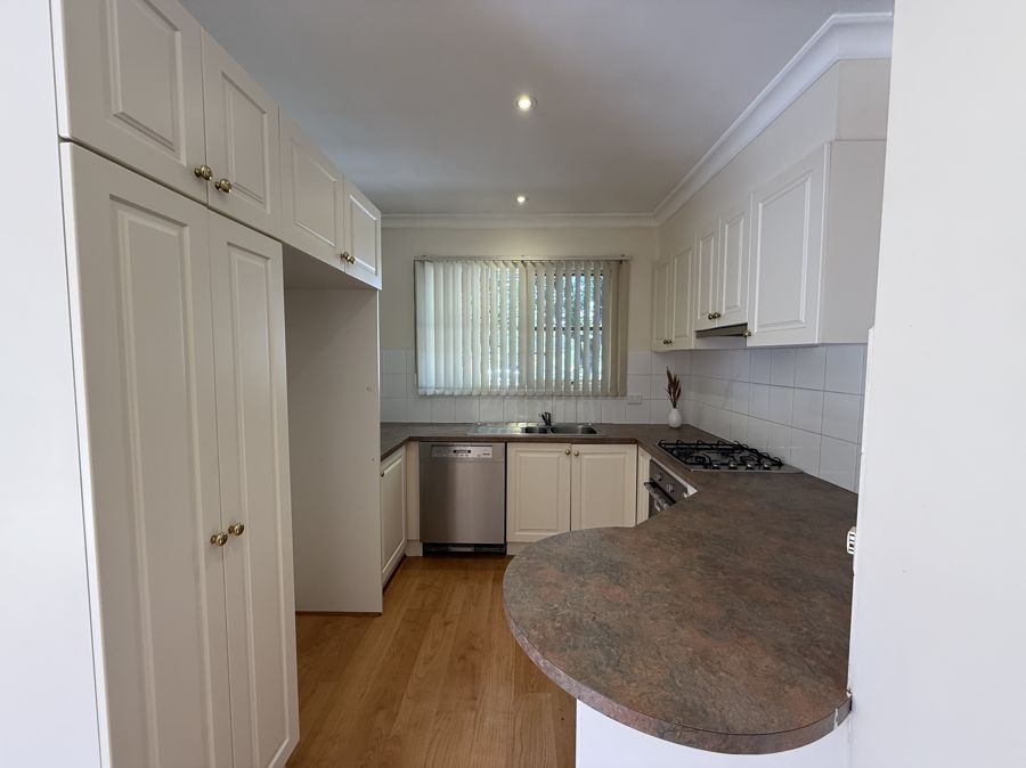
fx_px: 415
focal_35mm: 14
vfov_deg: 85.6
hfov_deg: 102.1
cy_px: 384
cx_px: 513
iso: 125
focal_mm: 2.22
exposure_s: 1/99
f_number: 2.2
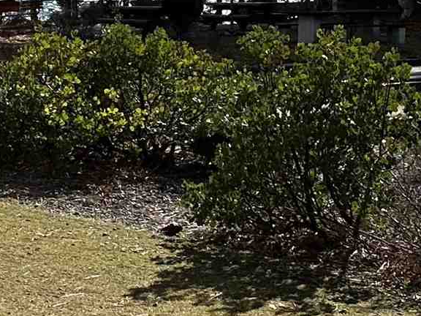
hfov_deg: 12.9
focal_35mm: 128
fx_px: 1557
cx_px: -485
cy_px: 67
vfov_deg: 11.5
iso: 80
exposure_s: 1/6211
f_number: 1.78
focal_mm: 6.86
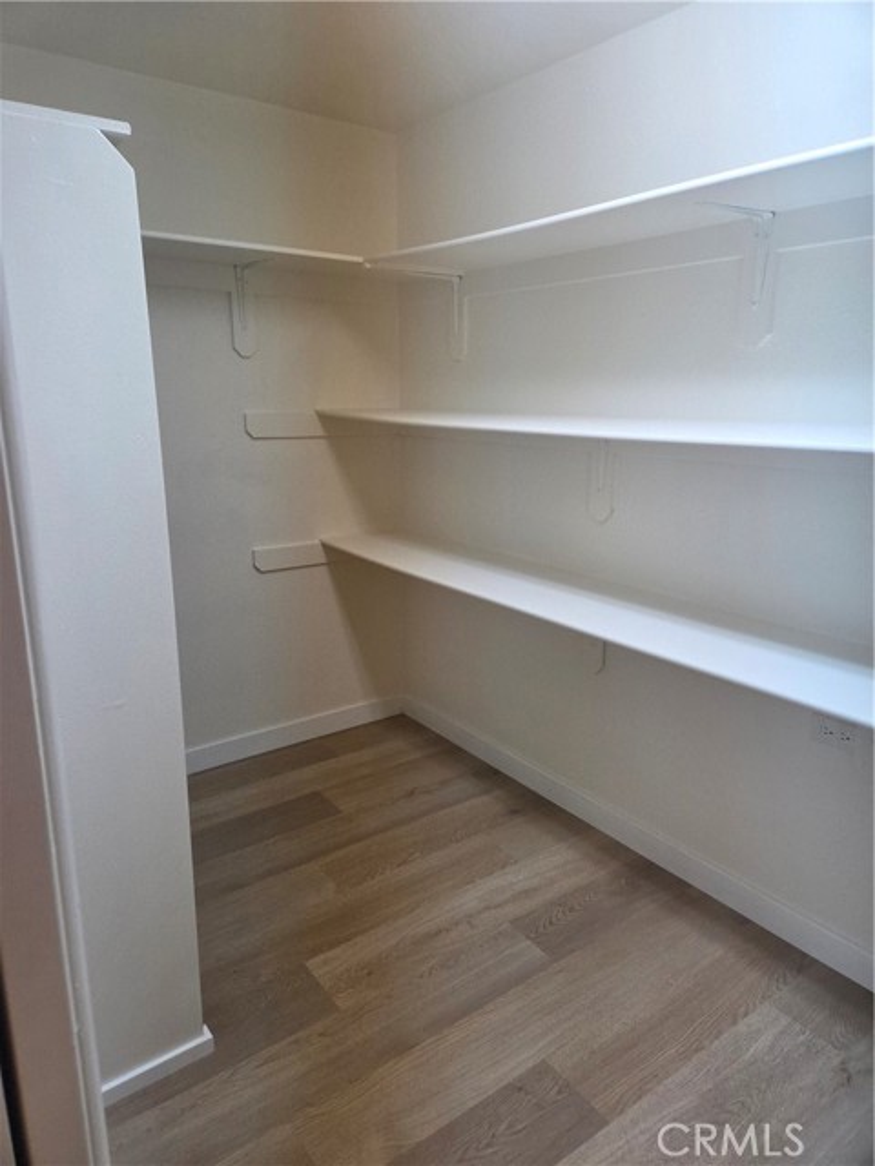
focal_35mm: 23
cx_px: 438
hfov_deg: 58.9
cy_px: 583
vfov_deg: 73.9
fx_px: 775
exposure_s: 1/120
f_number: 1.8
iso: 250
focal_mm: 5.4
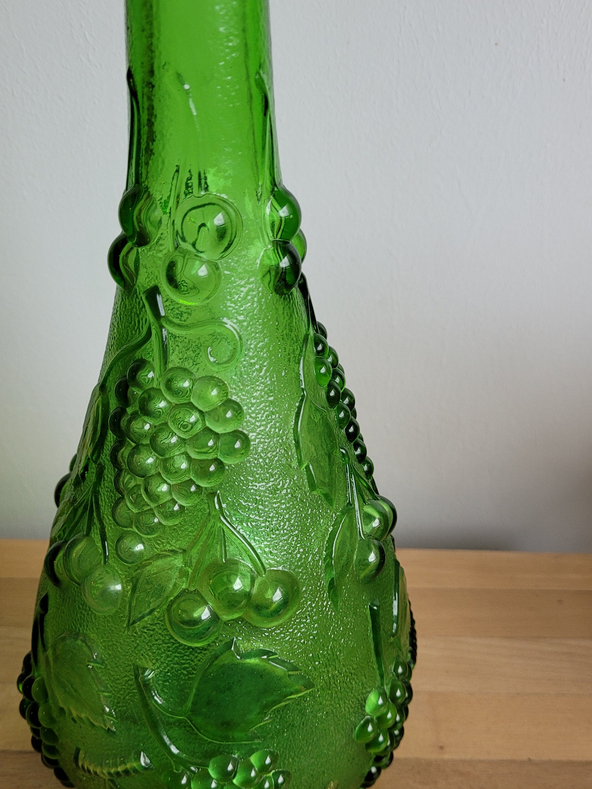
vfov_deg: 52.5
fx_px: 798
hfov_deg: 40.7
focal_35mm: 35
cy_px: 434
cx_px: 303
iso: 160
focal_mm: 5.4
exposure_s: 1/100
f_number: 1.8
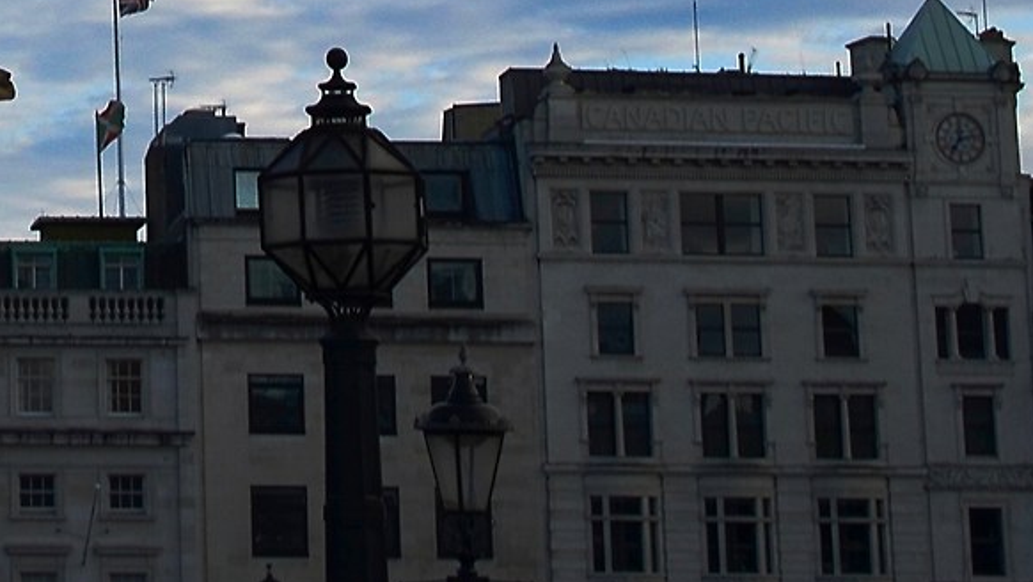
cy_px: -796
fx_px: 4604
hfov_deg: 12.5
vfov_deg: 6.9
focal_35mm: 168
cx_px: -263
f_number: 11
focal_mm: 26
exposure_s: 1/125
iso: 125
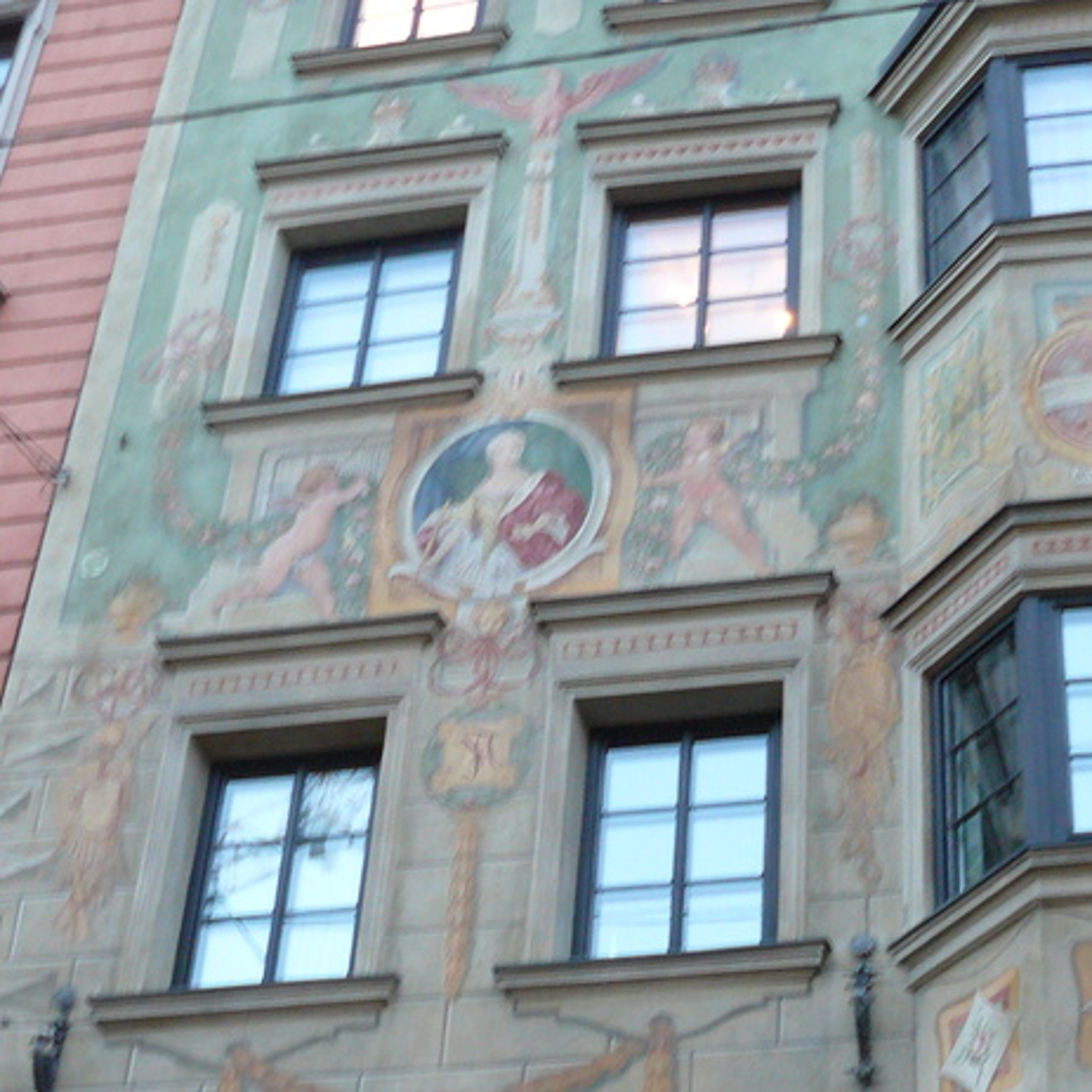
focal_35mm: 66
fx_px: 2356
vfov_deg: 25.9
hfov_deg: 25.9
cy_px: 748
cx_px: 783
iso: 200
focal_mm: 6
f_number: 2.8
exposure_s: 1/10
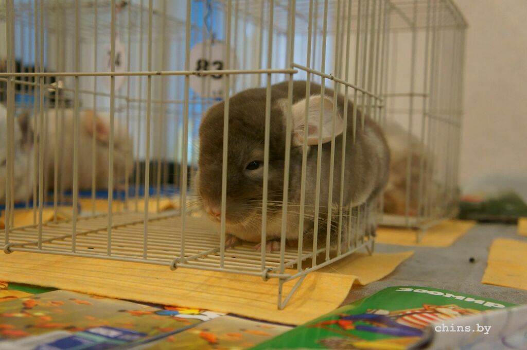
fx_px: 658
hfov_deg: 43.7
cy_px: 175
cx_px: 264
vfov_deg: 29.8
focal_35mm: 45
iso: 1000
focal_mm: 30
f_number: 4
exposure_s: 1/60
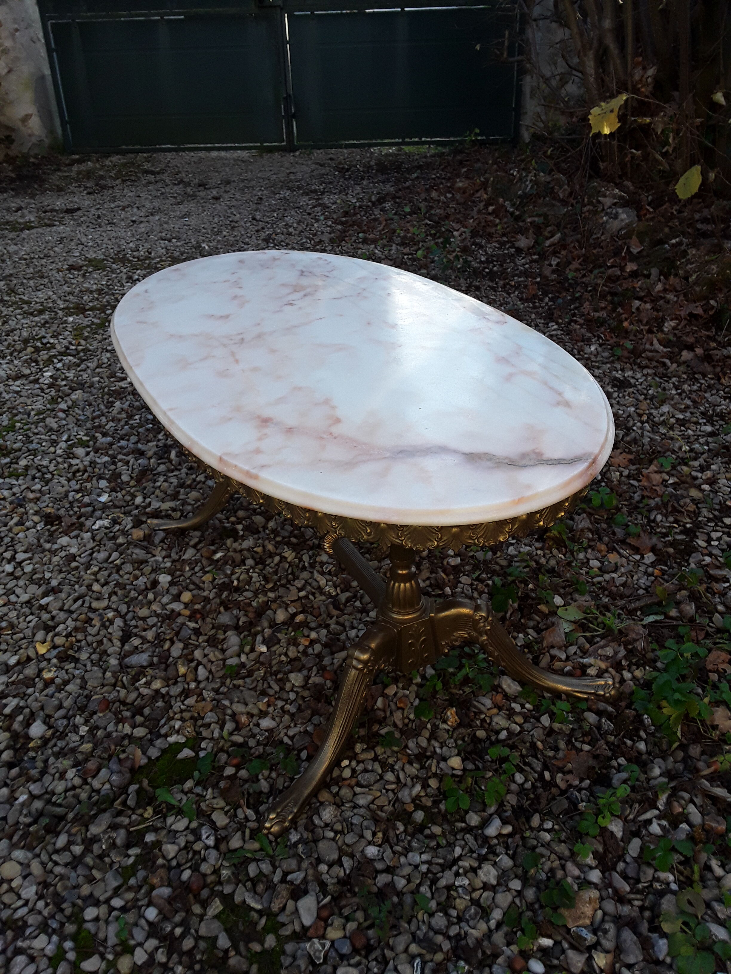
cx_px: 366
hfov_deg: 51.4
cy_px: 487
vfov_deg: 65.3
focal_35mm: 27
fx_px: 760
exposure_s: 1/247
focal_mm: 2.91
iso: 40
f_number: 1.9
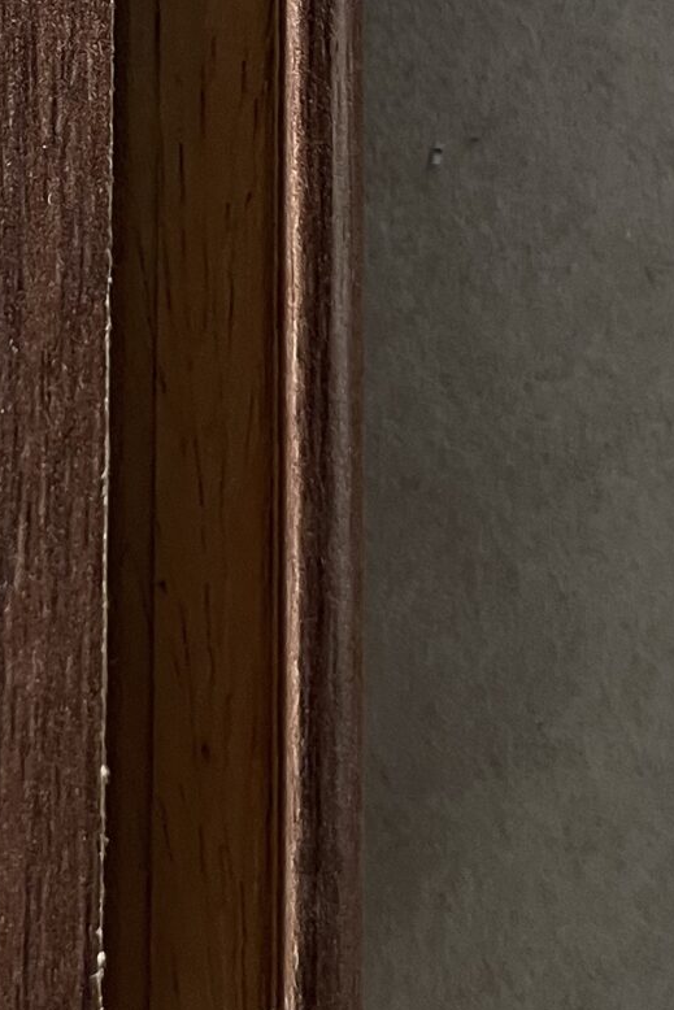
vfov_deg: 22.0
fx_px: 2498
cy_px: -1
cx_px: 87
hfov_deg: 15.2
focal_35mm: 89
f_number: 1.6
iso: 160
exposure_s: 1/60
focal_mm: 5.1
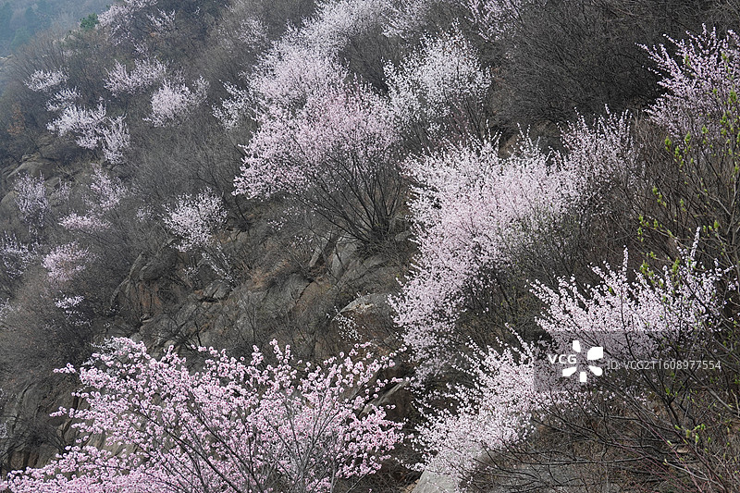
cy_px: 246
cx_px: 370
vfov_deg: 23.8
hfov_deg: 35.1
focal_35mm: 57
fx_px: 1171
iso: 125
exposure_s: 1/60
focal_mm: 21.12
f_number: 4
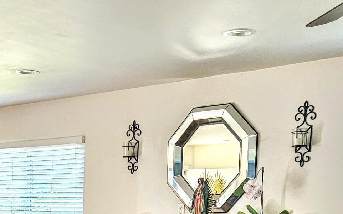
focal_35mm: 76
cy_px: 290
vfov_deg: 16.1
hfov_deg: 26.7
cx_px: 80
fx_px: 710
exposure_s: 1/120
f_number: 1.8
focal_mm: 5.4
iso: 200
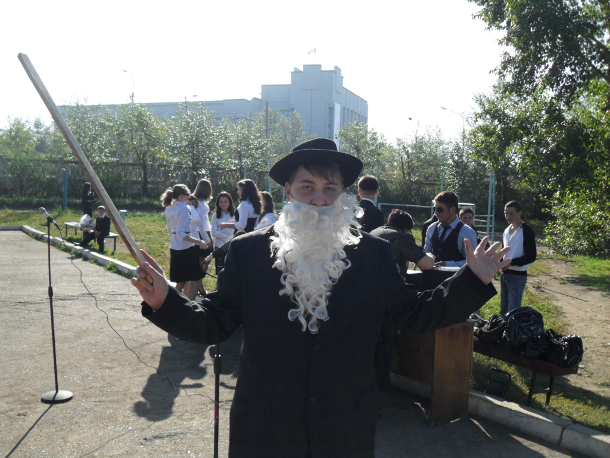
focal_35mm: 35
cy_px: 229
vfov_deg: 40.7
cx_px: 305
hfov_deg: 52.6
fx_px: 617
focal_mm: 6.2
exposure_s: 1/90
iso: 100
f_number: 8.9
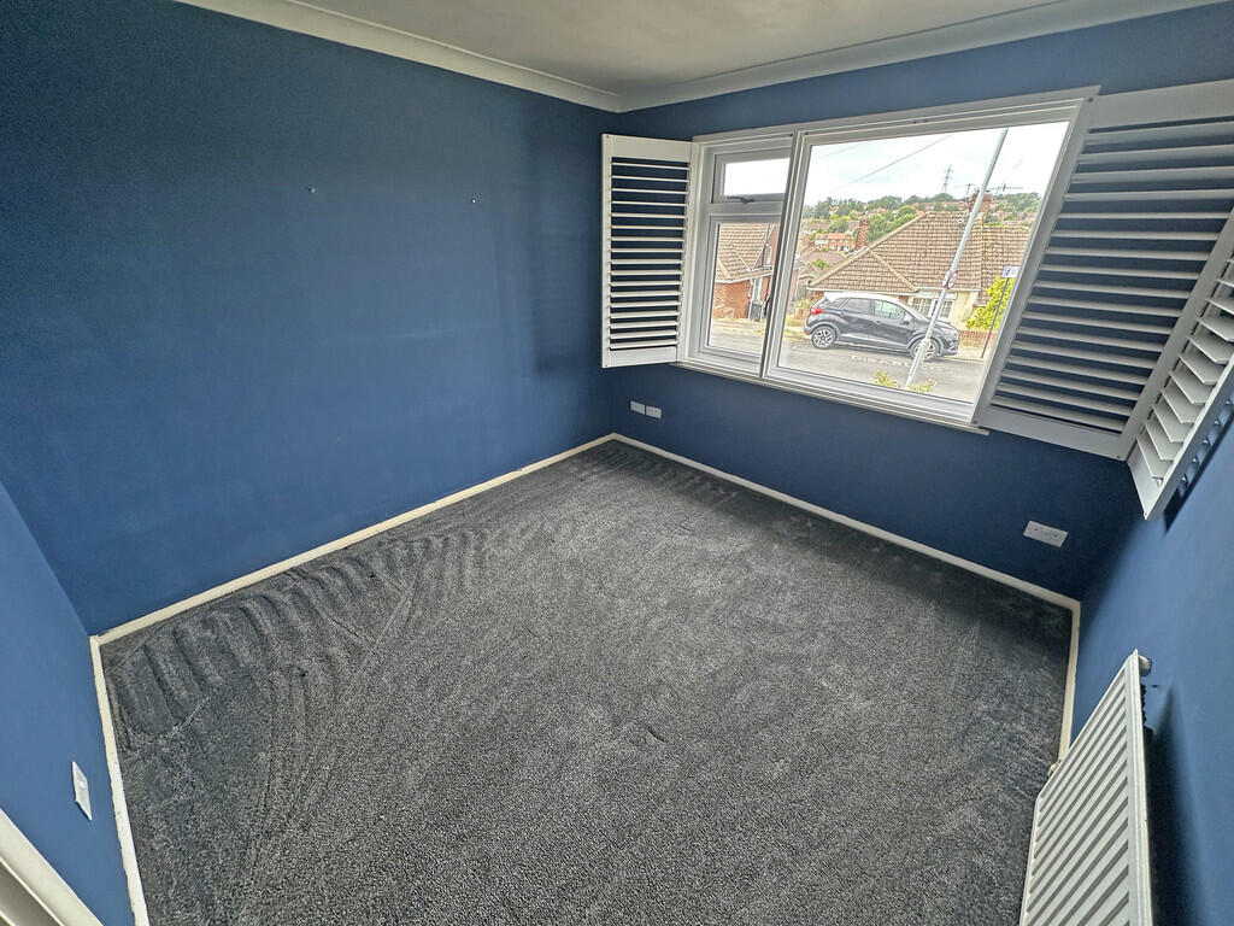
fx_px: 499
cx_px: 617
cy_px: 463
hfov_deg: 102.1
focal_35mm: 14
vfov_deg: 85.7
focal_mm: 2.22
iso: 40
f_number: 2.2
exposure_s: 1/111
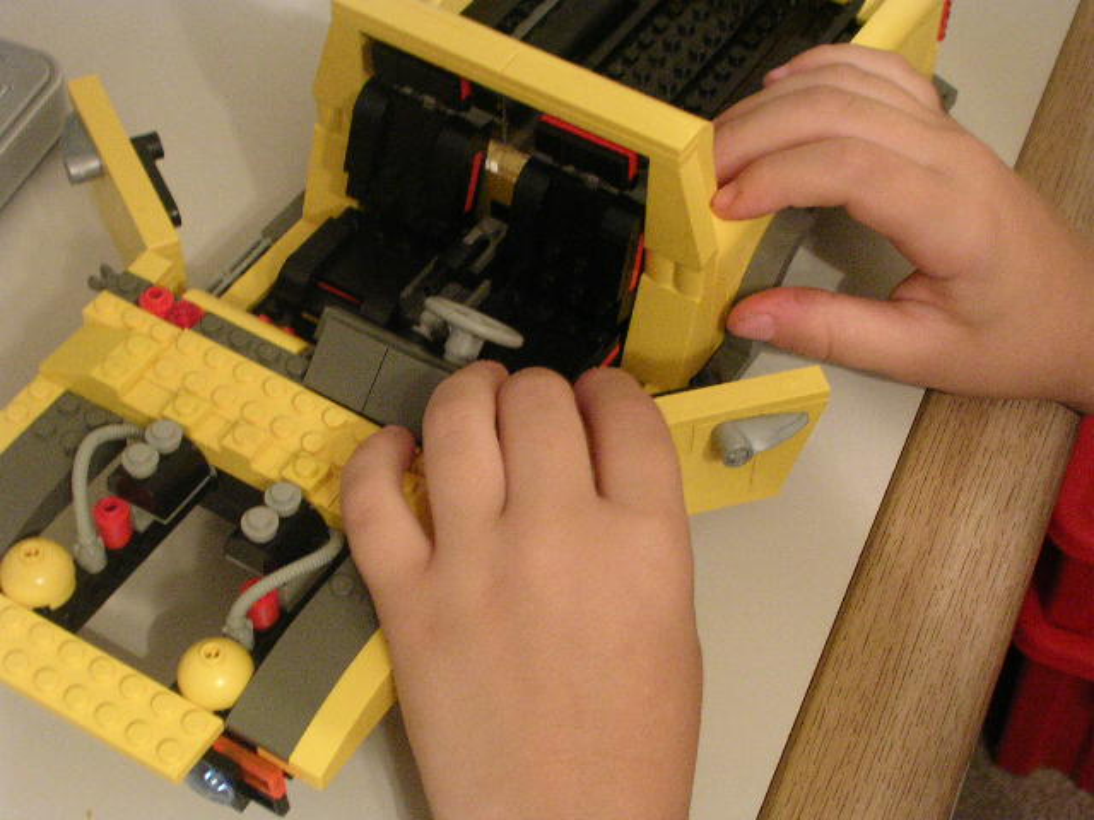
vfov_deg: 19.4
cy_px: 410
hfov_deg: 25.7
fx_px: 2402
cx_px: 547
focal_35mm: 76
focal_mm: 11.5
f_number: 3.9
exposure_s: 1/6.2
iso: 200
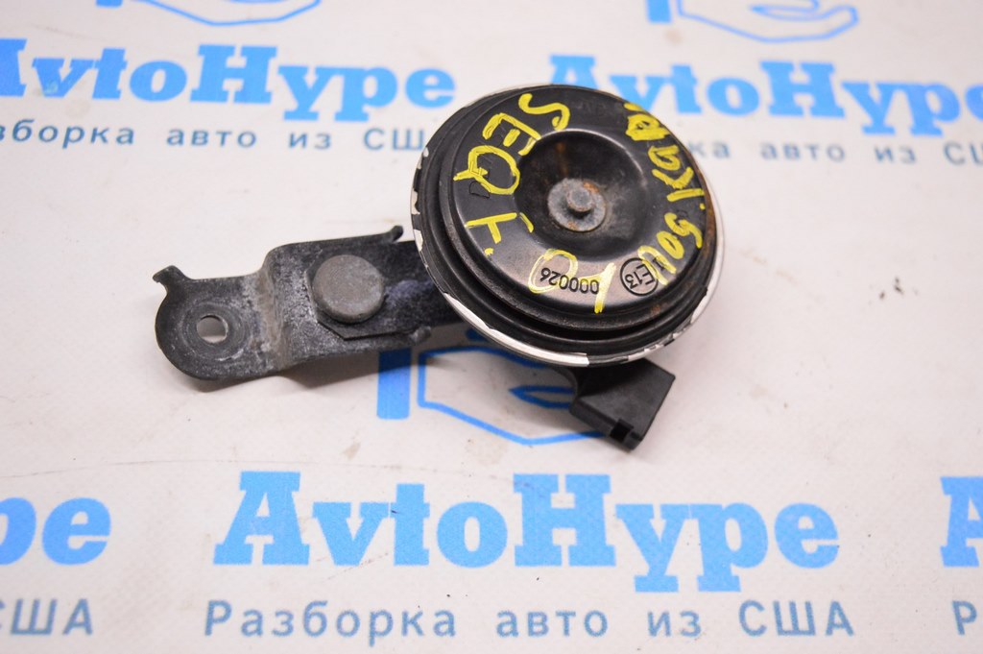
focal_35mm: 46
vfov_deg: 28.9
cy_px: 327
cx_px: 492
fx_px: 1269
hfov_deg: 42.4
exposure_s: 1/320
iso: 3200
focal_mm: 31
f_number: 4.2
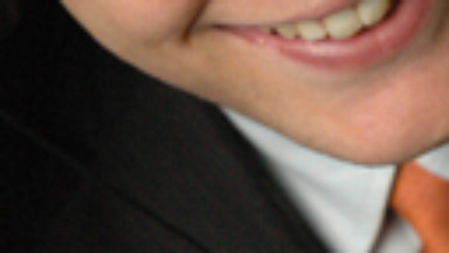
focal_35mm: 239
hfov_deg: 9.0
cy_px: -2
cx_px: 296
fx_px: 2845
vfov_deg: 5.1
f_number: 4.5
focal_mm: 46
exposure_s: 1/6400
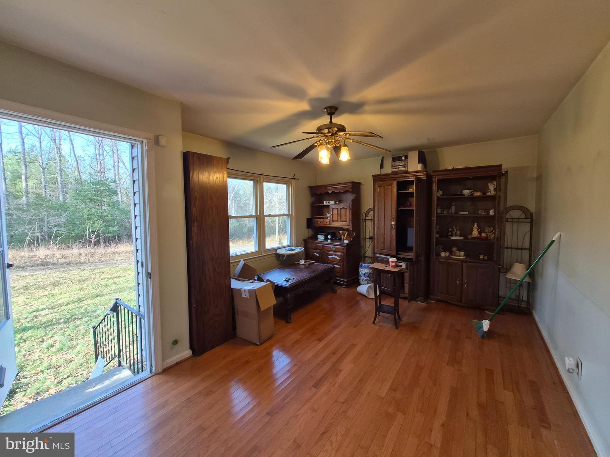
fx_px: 229
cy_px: 228
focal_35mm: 13
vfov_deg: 89.9
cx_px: 305
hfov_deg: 106.2
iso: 64
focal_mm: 1.7
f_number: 2.2
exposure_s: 1/60
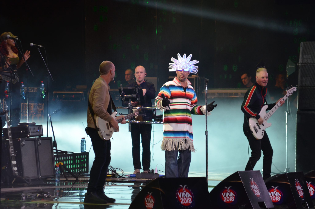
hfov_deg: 7.9
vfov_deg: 5.2
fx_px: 2292
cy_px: 104
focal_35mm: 262
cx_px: 158
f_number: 5.3
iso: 800
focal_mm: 175
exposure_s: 1/125
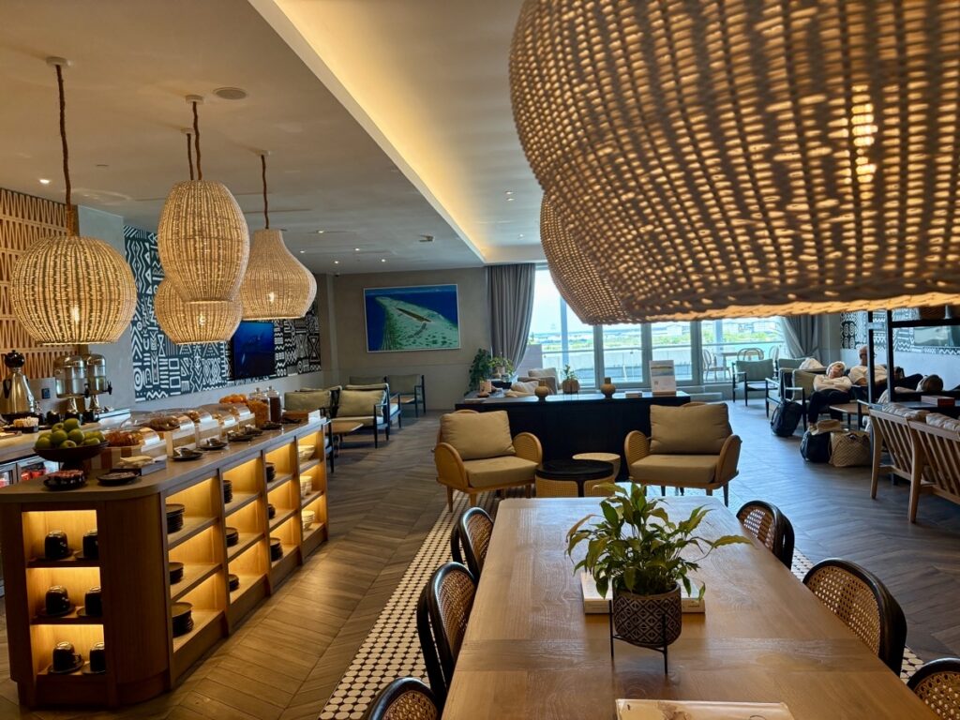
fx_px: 721
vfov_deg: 53.1
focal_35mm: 26
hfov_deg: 67.3
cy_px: 360
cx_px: 480
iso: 125
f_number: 1.6
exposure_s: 1/110
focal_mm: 5.96
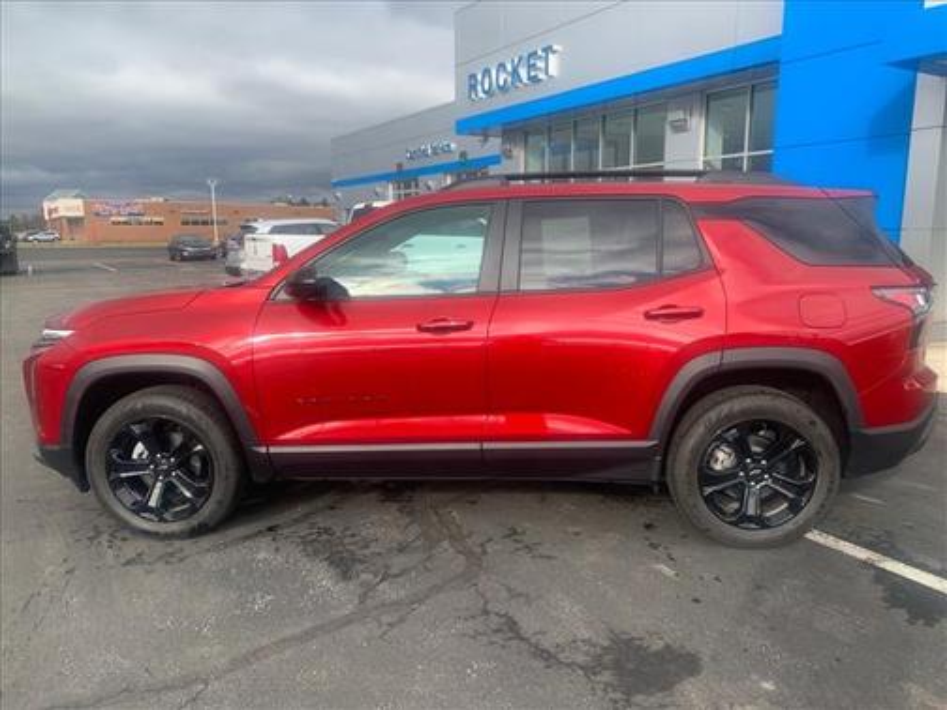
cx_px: 474
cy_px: 355
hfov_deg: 67.3
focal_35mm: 26
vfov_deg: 53.1
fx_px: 711
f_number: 1.8
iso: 25
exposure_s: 1/552
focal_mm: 4.25
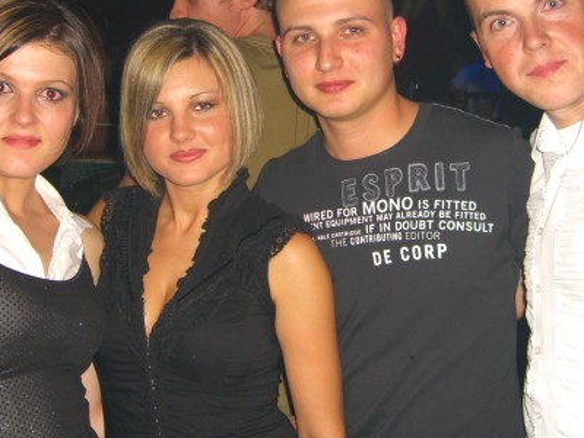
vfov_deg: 25.6
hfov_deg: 33.8
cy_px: 180
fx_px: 962
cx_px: 296
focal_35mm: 57
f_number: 2.8
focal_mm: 7.9
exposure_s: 1/60
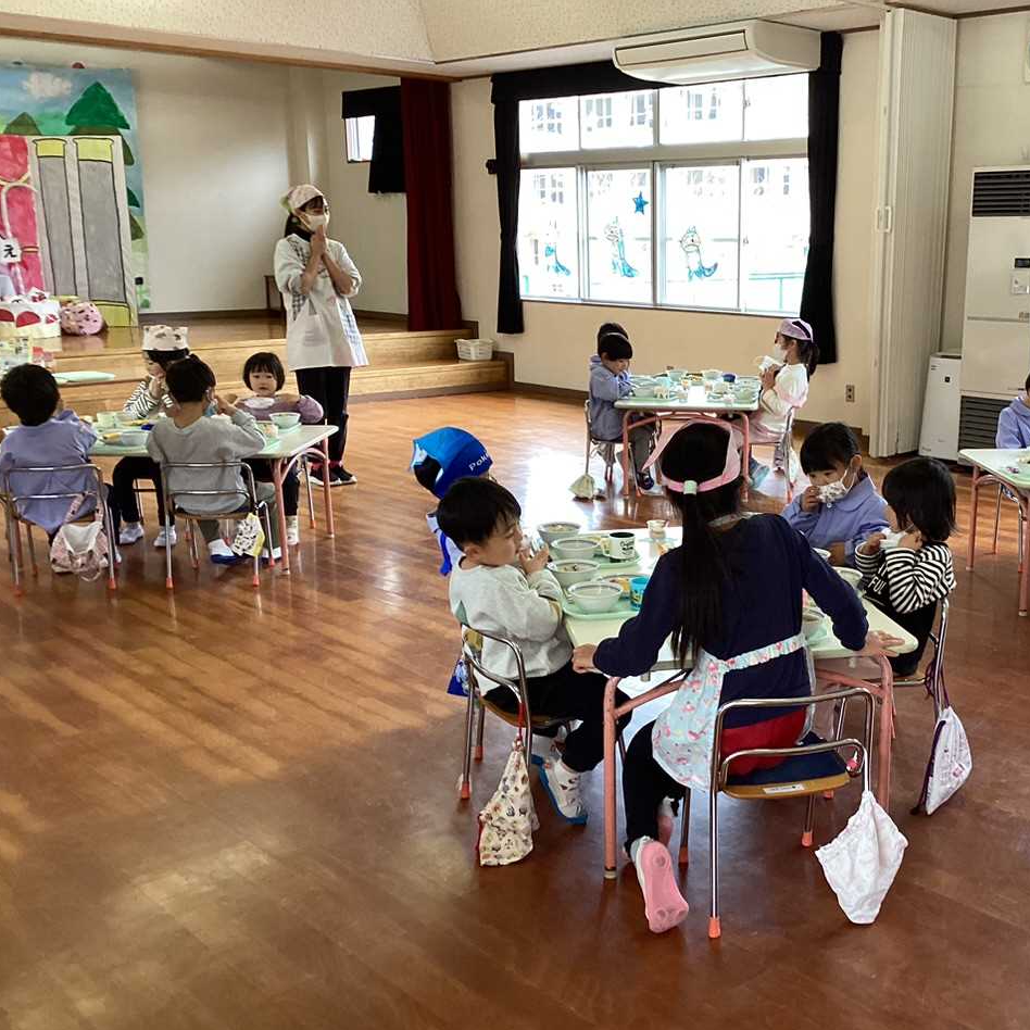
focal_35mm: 37
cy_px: 520
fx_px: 1246
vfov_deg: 44.9
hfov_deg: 44.3
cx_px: 688
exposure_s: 1/100
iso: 80
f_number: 2.4
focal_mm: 3.3
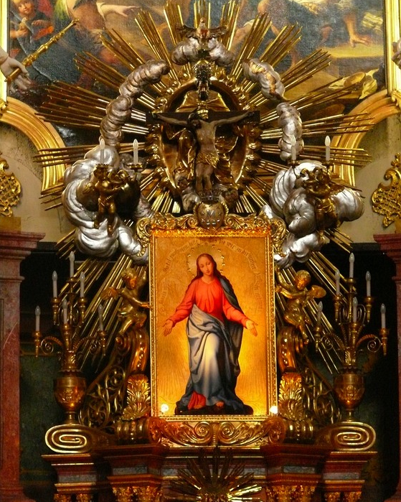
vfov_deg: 10.9
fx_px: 2626
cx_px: 201
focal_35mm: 177
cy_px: 238
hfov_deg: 8.7
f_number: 3.6
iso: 800
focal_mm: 35.7
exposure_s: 1/13
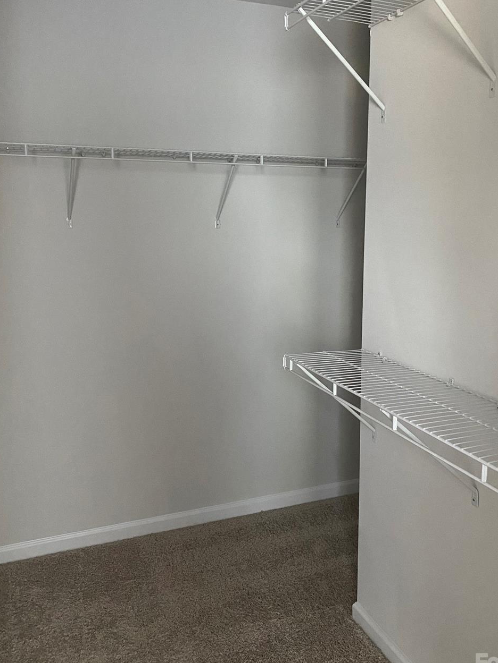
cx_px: 284
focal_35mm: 32
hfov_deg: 44.0
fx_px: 614
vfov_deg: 56.7
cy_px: 301
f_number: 1.8
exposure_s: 1/30
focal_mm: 4.25
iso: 640
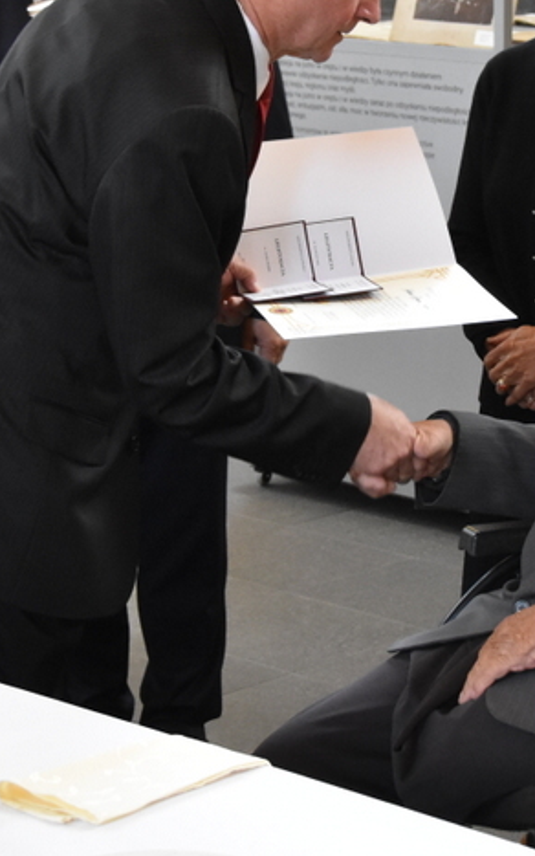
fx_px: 2565
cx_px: 398
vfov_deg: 18.9
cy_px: 332
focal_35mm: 110
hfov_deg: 11.9
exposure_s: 1/50
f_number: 4
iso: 2200
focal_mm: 28
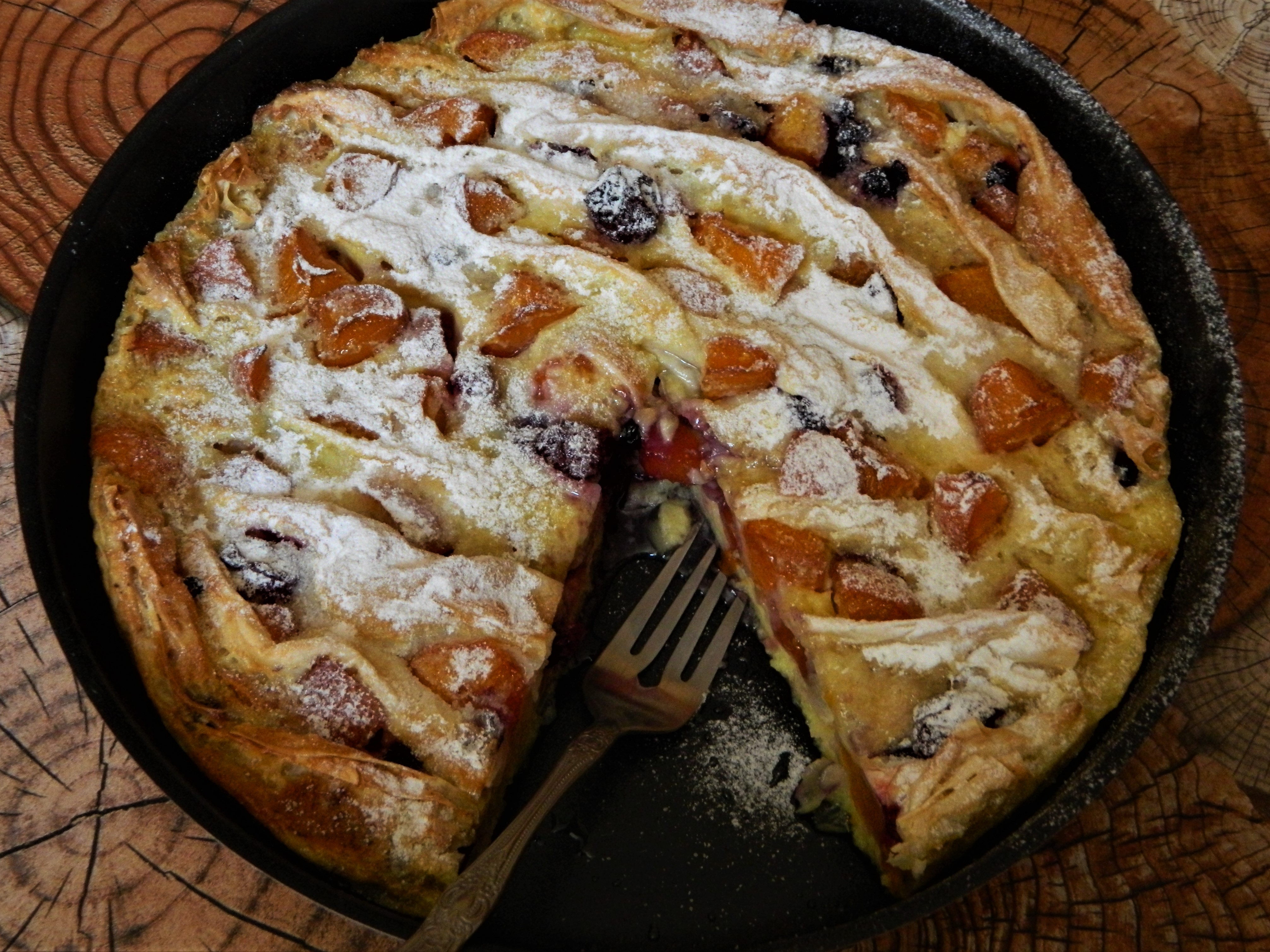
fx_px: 1724
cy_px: 476
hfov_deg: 40.4
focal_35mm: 47
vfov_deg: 30.9
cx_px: 635
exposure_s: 1/25
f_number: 3.6
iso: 400
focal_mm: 8.4
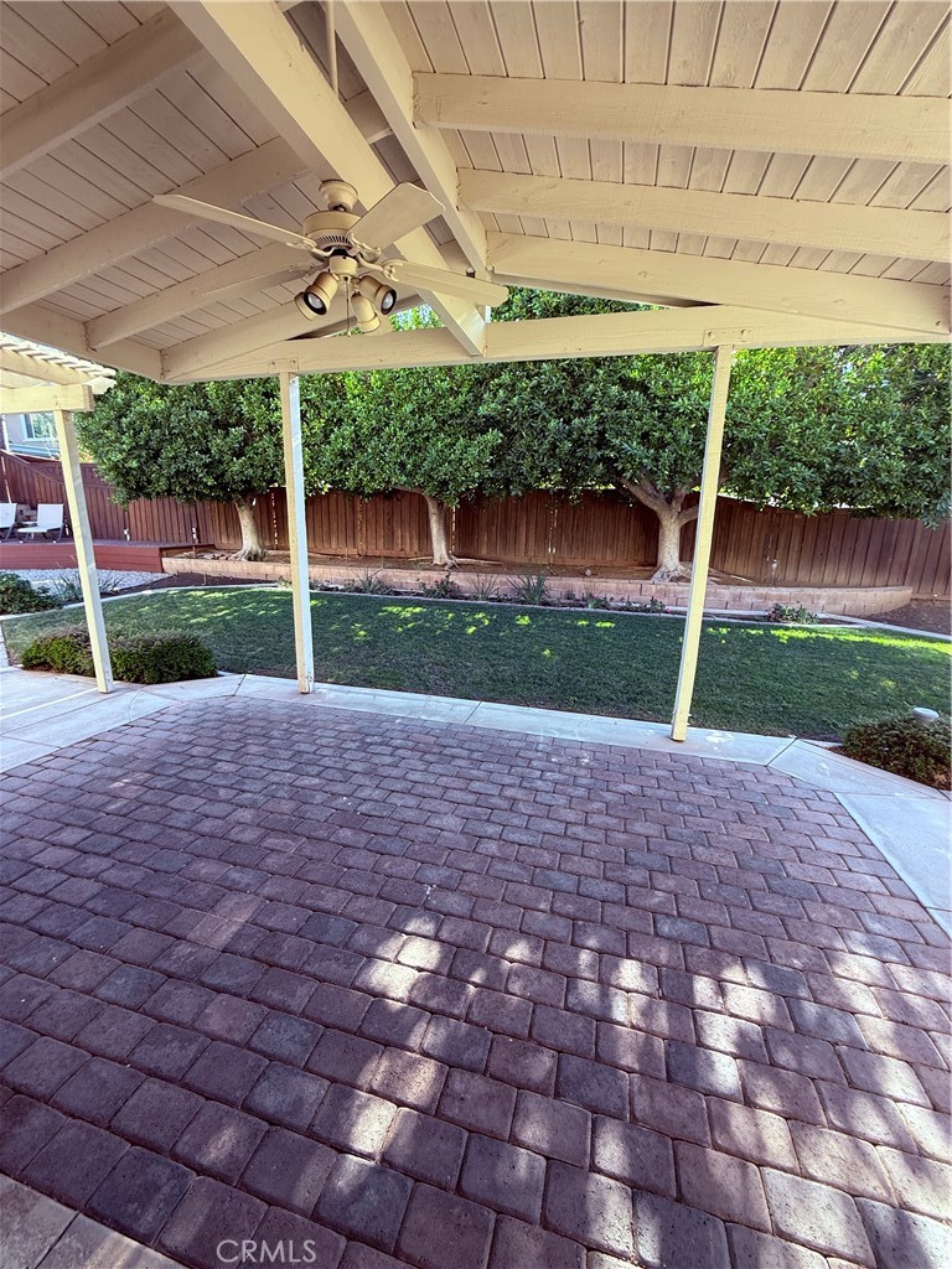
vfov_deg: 102.1
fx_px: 513
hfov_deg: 85.7
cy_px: 634
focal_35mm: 14
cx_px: 476
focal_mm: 2.22
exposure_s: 1/111
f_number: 2.2
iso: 64
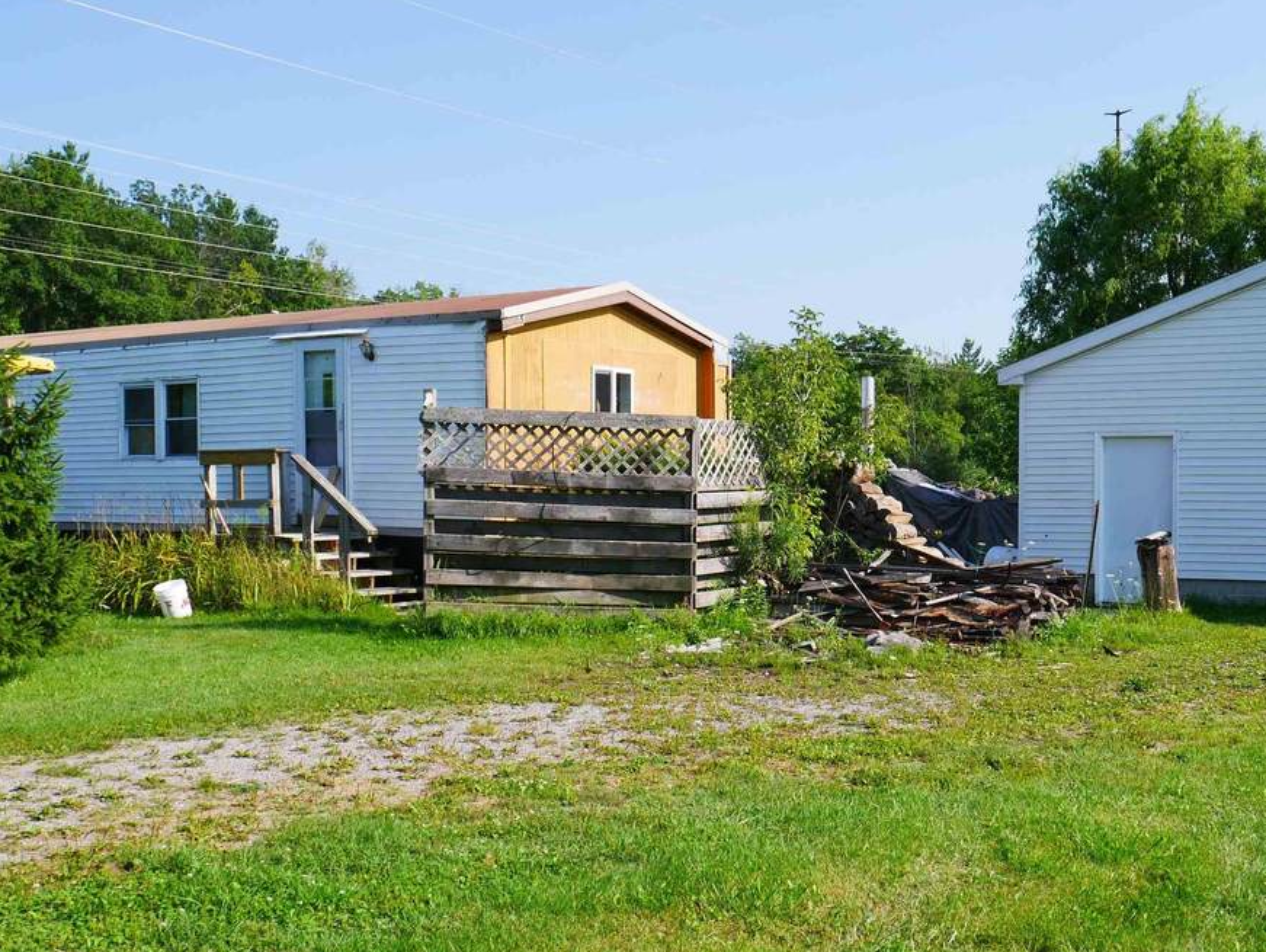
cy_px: 546
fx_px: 1611
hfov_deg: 42.5
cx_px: 810
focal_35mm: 44
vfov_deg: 32.9
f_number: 8
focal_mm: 15
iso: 200
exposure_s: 1/400
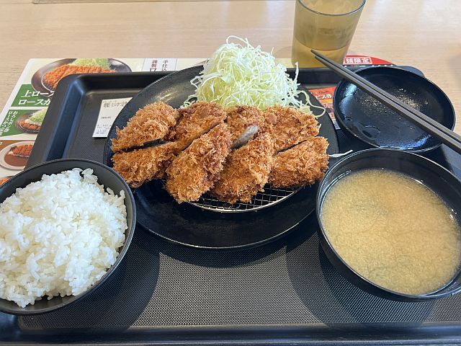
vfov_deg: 53.1
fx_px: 346
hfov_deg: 67.3
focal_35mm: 26
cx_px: 230
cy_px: 173
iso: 50
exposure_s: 1/121
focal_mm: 5.7
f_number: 1.5
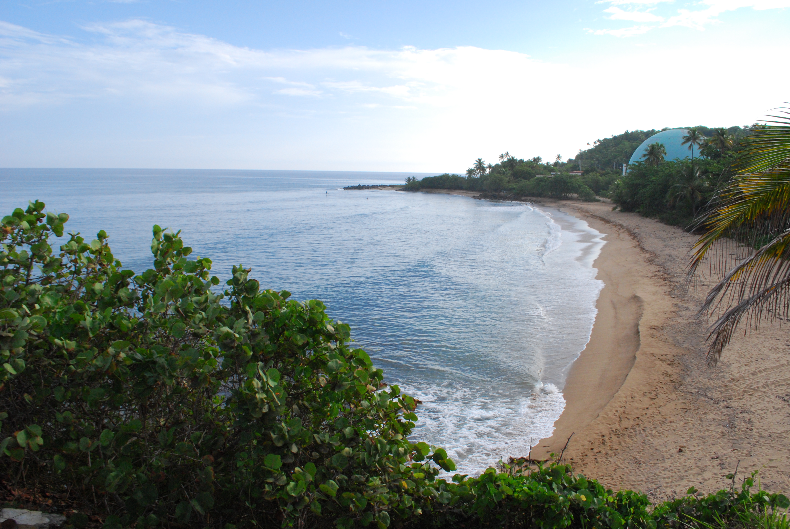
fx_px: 593
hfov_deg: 67.3
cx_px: 395
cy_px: 264
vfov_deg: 48.0
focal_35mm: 27
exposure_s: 1/640
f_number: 13
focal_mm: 18
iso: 800
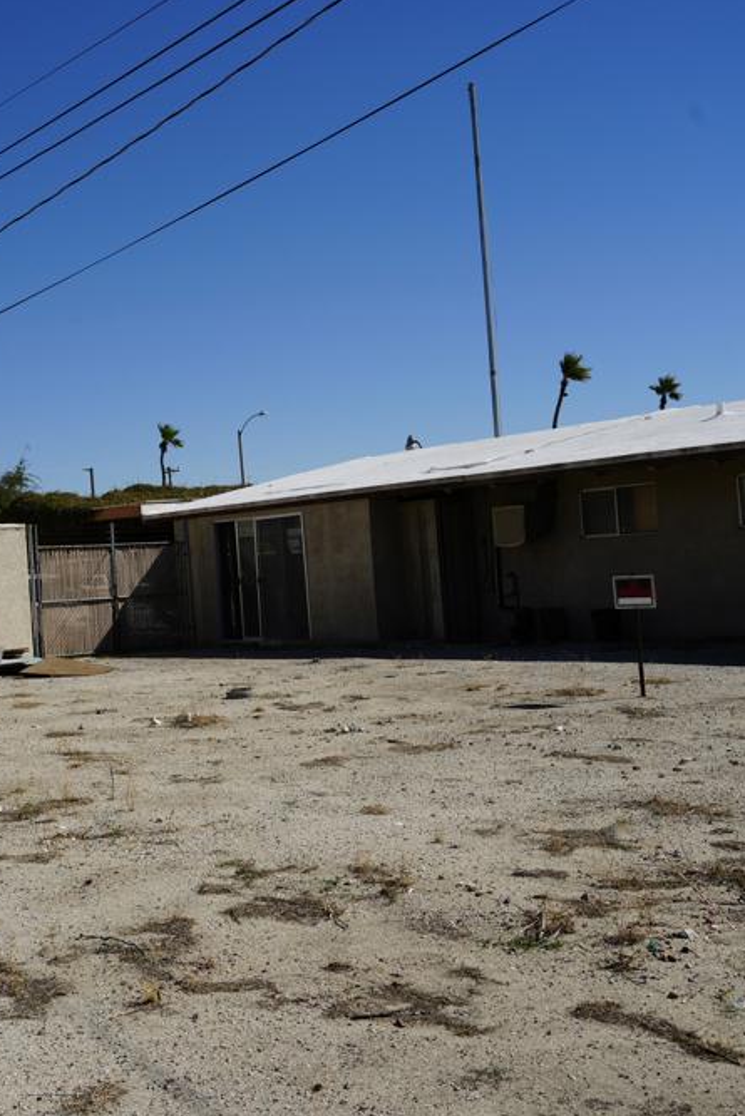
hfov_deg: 30.5
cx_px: 162
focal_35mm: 43
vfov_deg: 45.4
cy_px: 565
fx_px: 1334
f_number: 10
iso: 100
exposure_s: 1/400
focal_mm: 28
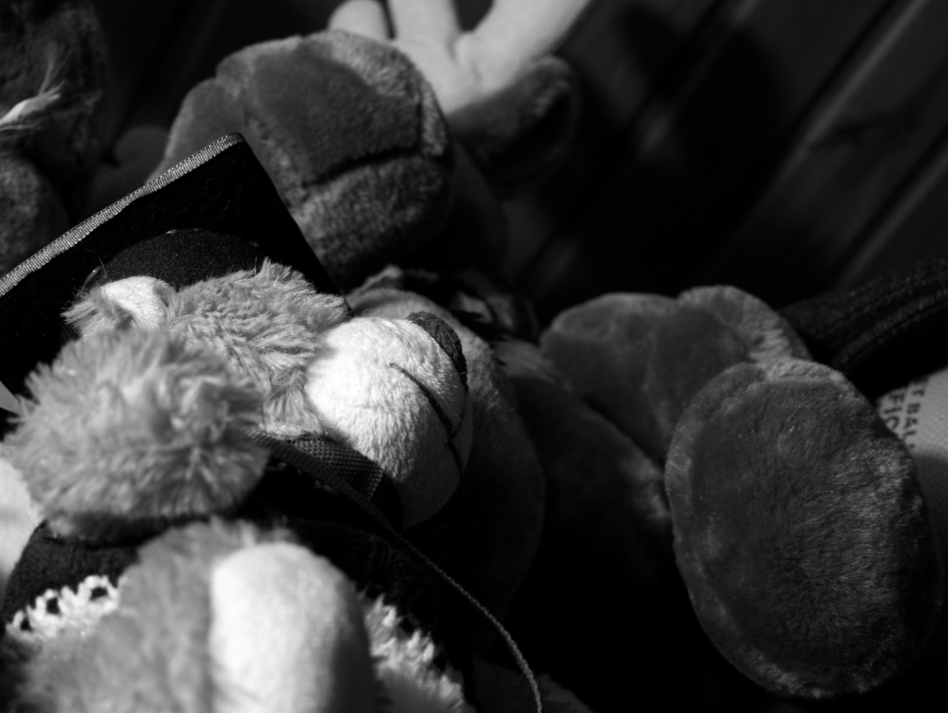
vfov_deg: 22.3
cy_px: 356
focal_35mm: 66
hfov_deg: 29.4
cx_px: 474
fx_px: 1809
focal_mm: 33
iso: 200
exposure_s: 1/8
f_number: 5.1
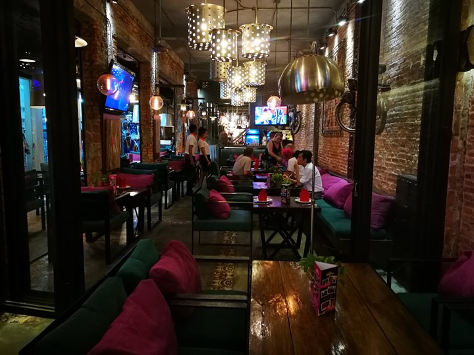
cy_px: 178
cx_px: 237
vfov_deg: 51.4
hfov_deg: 65.3
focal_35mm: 27
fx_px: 370
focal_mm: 4.5
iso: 500
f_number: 2.2
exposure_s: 1/20
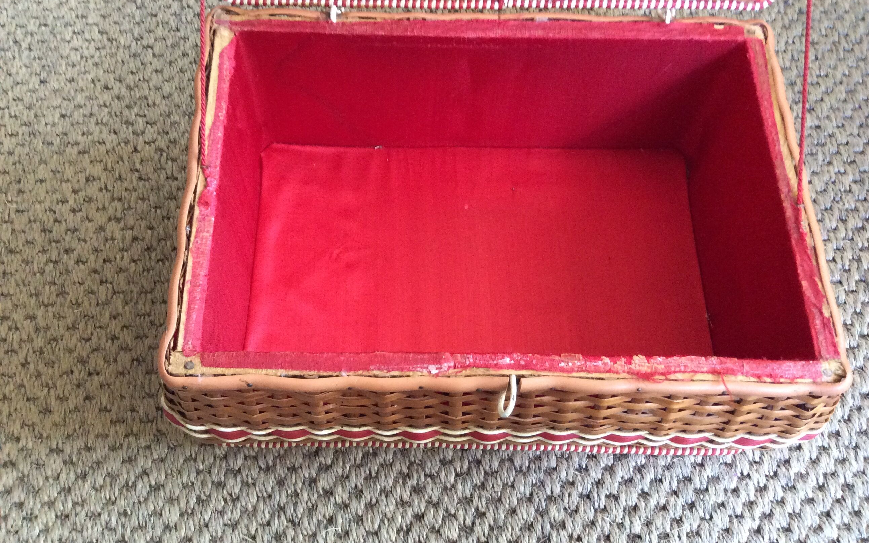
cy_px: 231
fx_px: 805
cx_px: 436
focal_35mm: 34
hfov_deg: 56.7
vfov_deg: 37.2
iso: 250
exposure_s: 1/25
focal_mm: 3.3
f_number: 2.4
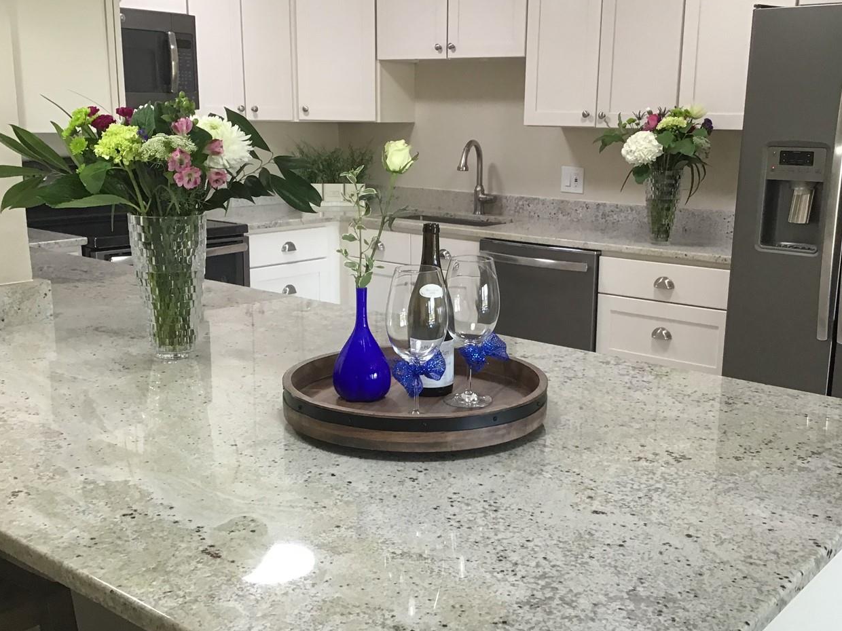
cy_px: 326
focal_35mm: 40
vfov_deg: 36.0
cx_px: 452
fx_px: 973
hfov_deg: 46.8
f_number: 2.4
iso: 64
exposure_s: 1/30
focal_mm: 3.3
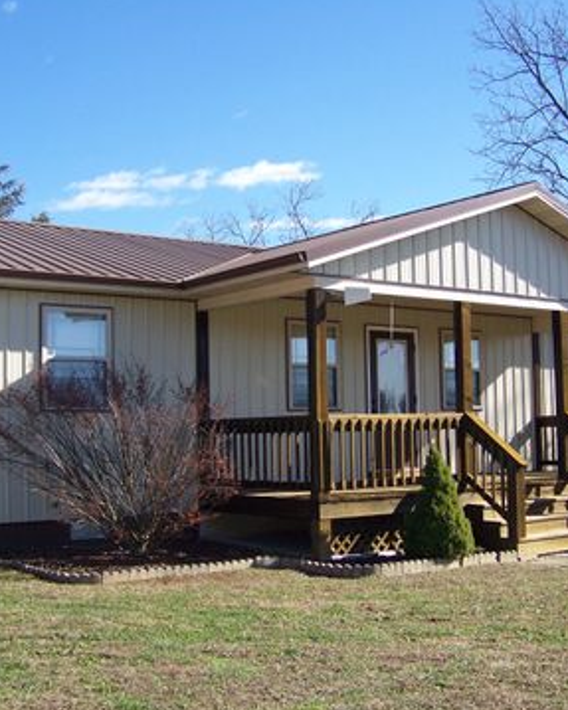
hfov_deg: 30.8
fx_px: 1030
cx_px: 299
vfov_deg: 38.1
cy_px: 363
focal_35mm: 49
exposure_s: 1/500
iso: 64
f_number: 2.8
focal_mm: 5.85
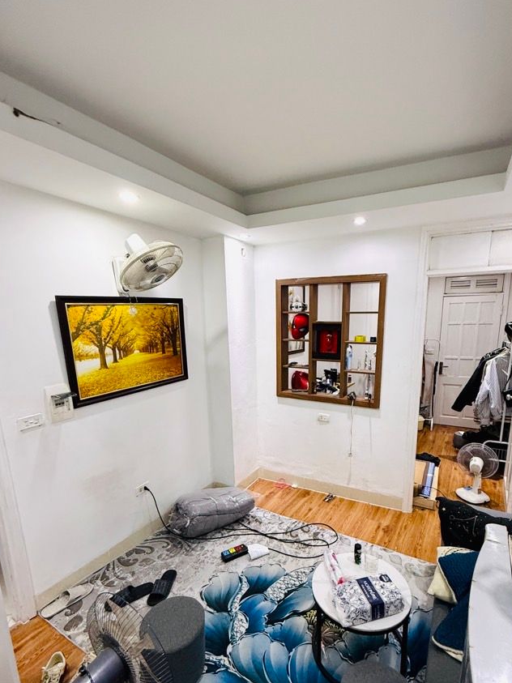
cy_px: 386
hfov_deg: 74.5
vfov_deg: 90.5
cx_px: 285
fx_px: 335
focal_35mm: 17
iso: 320
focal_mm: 2.22
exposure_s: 1/100
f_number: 2.2
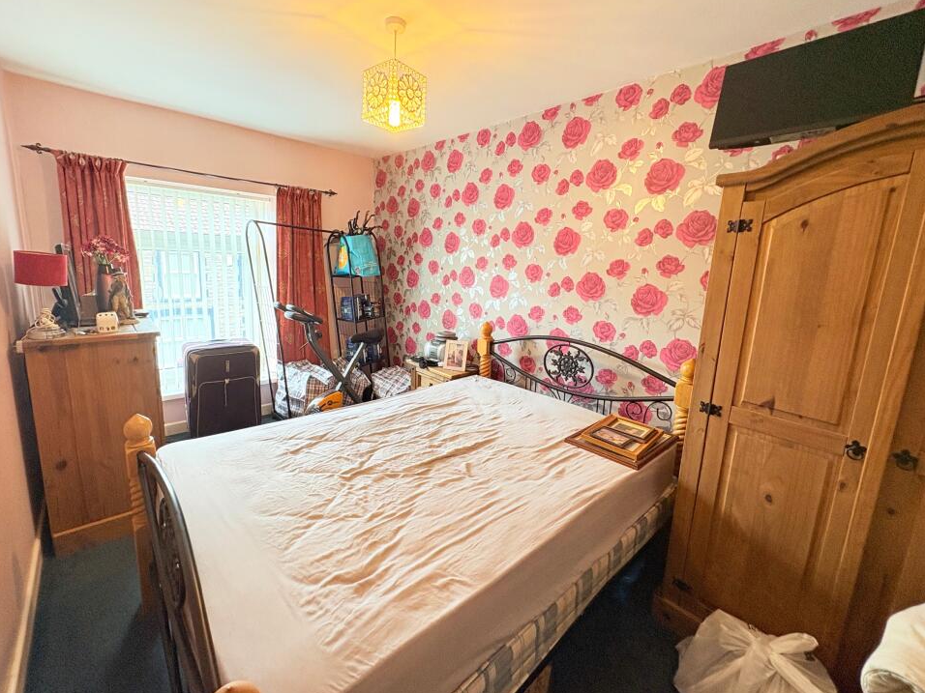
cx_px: 446
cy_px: 328
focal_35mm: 15
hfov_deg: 98.1
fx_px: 401
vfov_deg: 81.7
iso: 200
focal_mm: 2.22
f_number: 2.2
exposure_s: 1/50
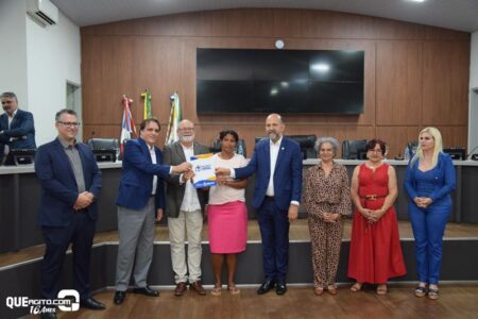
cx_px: 239
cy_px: 160
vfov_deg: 36.9
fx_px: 478
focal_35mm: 36
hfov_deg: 53.1
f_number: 3.8
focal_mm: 24
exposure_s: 1/60
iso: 1600
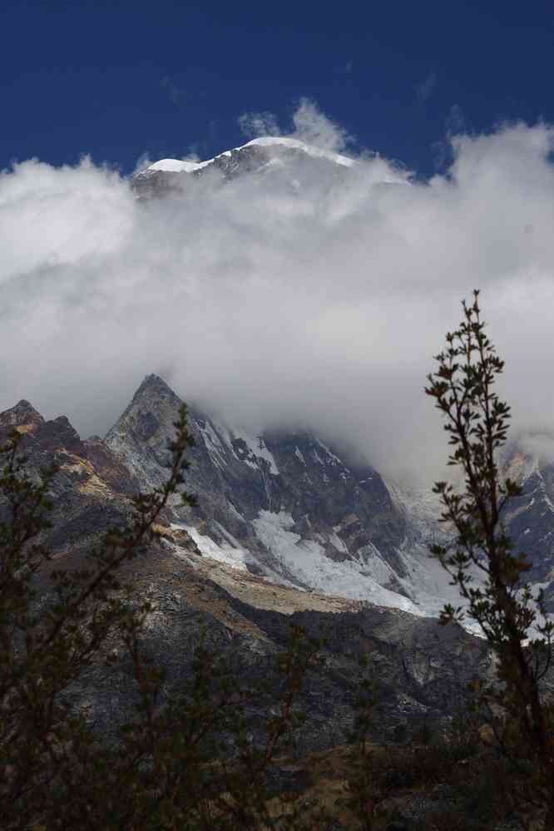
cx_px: 277
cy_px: 416
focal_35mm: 132
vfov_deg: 15.5
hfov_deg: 10.4
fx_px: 3047
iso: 200
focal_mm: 87.5
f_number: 11
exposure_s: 1/250
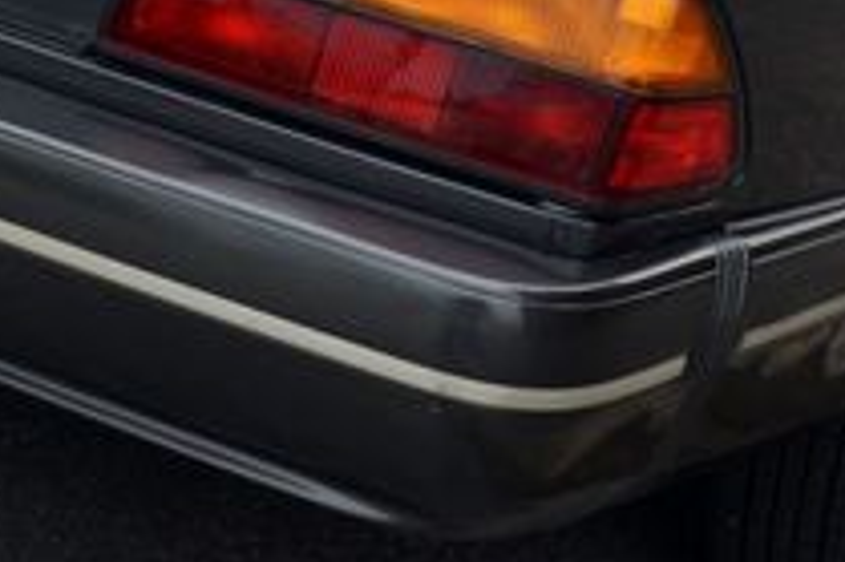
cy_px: -186
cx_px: 291
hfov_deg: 18.6
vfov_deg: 12.0
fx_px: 2580
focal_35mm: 110
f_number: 8
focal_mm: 24
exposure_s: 1/250
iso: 200
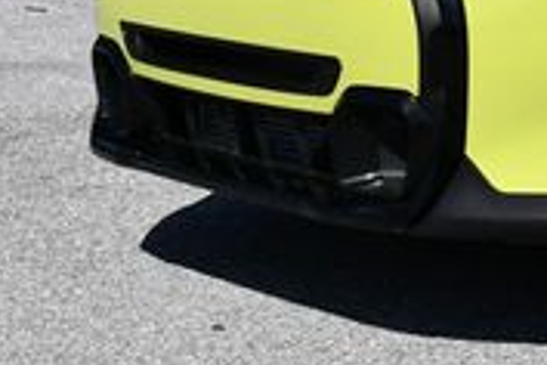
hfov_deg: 12.1
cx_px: 927
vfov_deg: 8.4
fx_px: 2416
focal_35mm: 159
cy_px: -223
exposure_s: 1/400
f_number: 10
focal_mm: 22
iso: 100
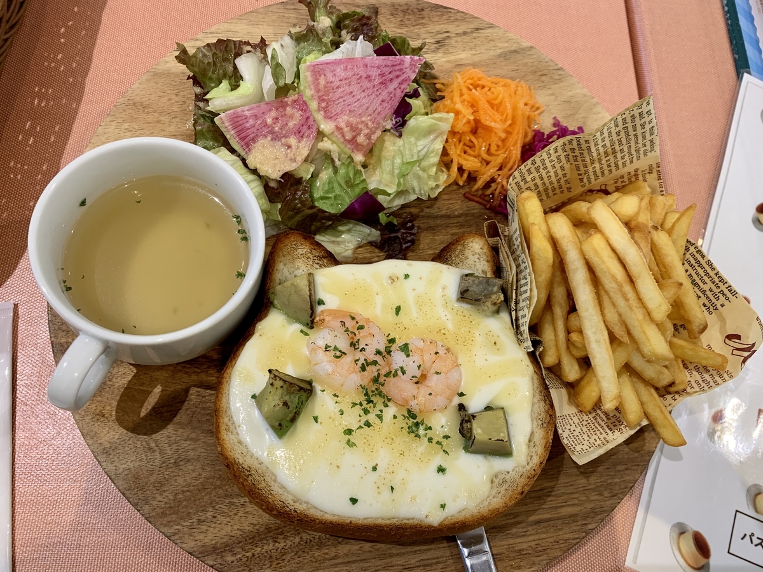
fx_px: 573
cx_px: 382
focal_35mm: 26
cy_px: 286
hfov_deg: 67.3
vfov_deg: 53.1
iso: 100
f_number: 1.8
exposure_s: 1/68
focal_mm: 4.25
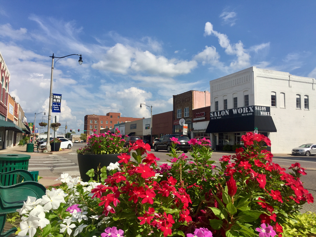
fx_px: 265
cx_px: 158
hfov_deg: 61.7
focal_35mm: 29
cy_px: 118
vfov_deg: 48.2
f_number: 2.2
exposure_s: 1/3300
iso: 32
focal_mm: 4.15
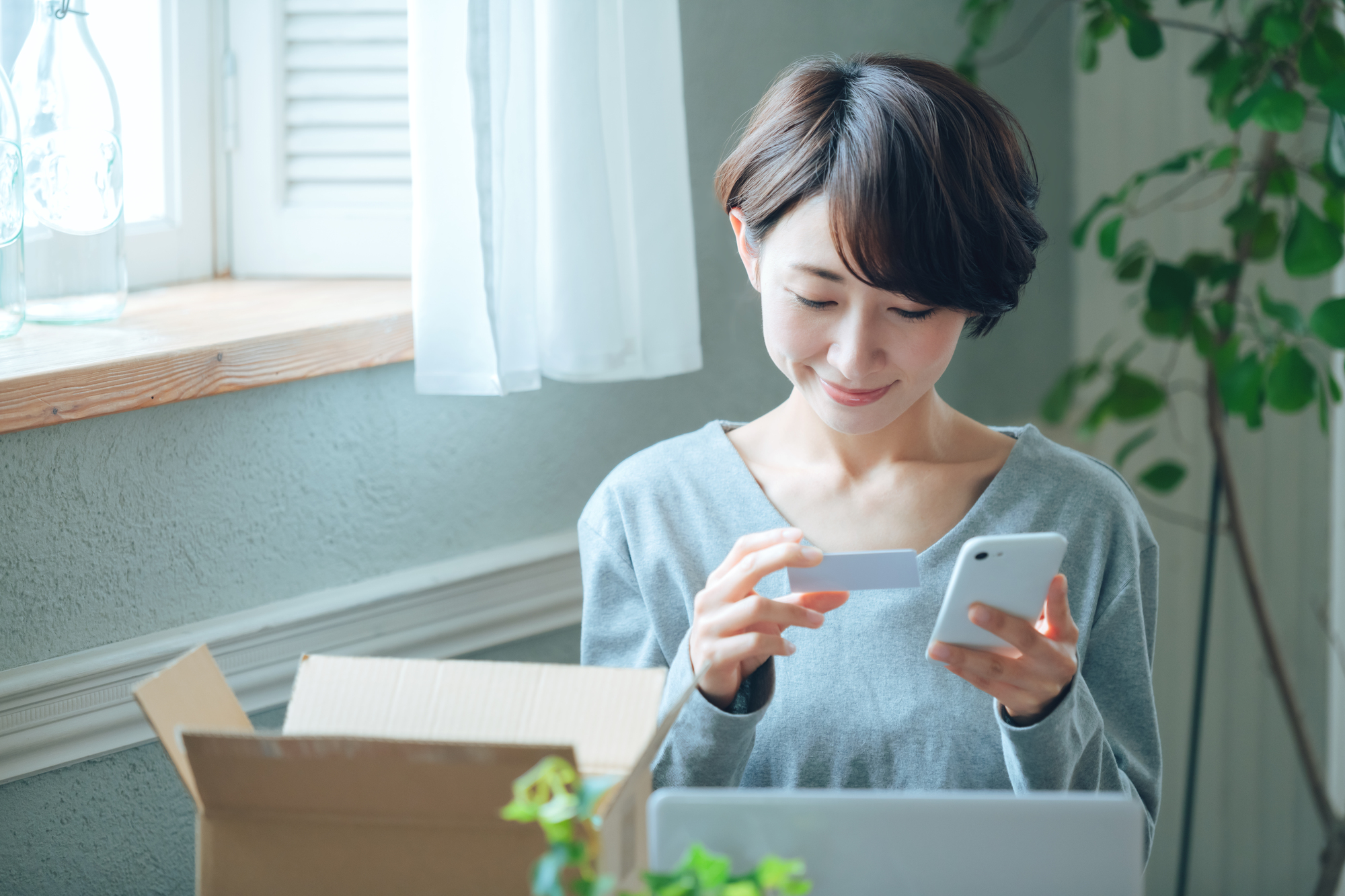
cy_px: 448
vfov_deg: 10.2
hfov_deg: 15.2
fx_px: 5043
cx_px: 672
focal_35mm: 135
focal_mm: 135
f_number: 2.8
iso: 720
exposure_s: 1/200
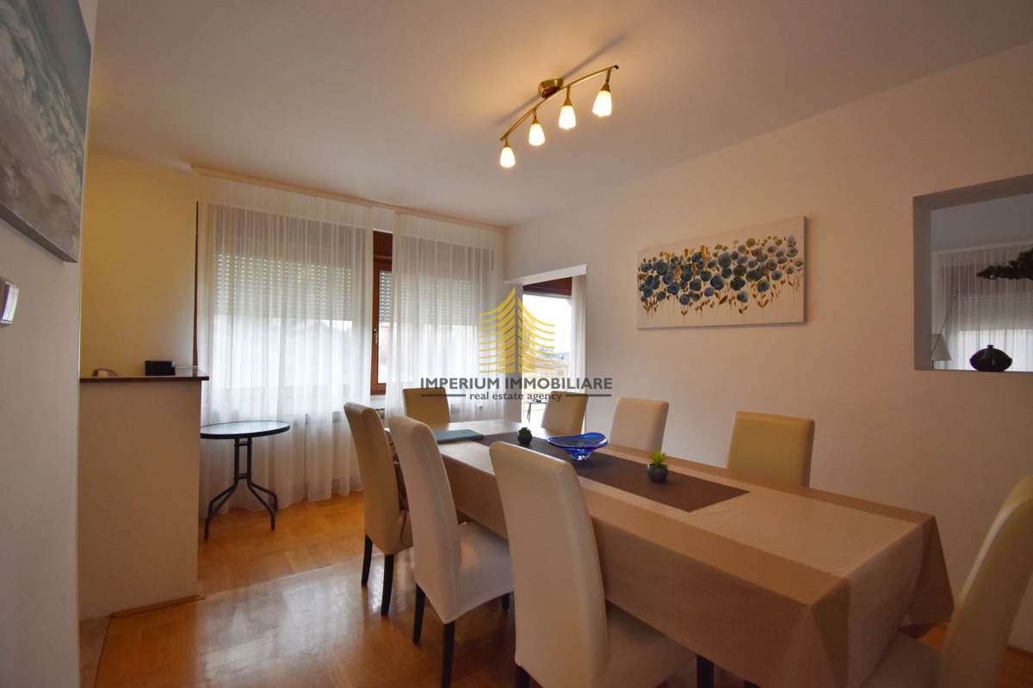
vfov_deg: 77.3
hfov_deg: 100.4
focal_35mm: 15
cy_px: 344
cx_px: 516
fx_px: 430
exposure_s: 1/250
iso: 400
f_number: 5.6
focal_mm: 10
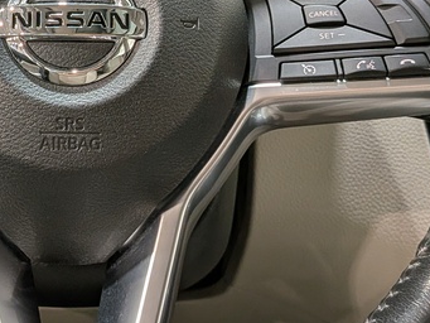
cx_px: 58
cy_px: 48
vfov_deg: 20.1
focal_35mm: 72
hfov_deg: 26.3
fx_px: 895
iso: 186
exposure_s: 1/100
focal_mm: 4.53
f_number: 1.7
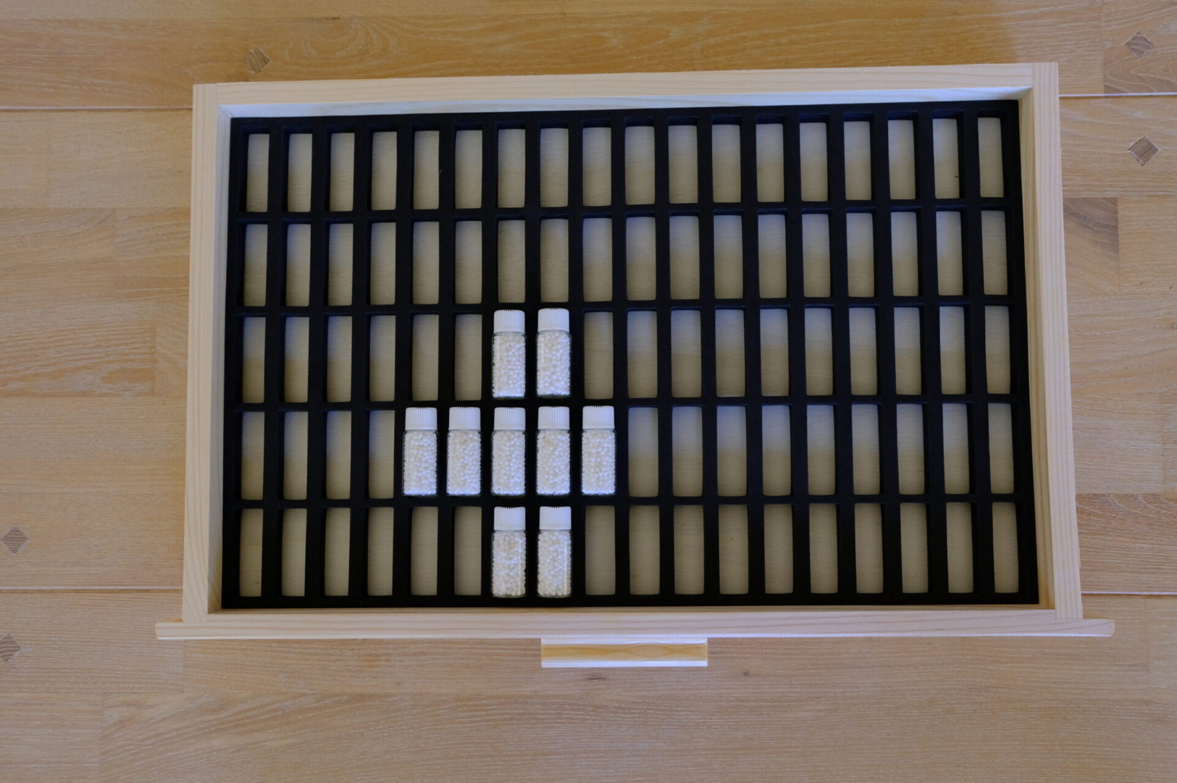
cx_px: 588
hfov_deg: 69.4
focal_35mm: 26
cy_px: 392
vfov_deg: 49.5
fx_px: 849
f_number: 4
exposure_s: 1/60
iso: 500
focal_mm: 17.5
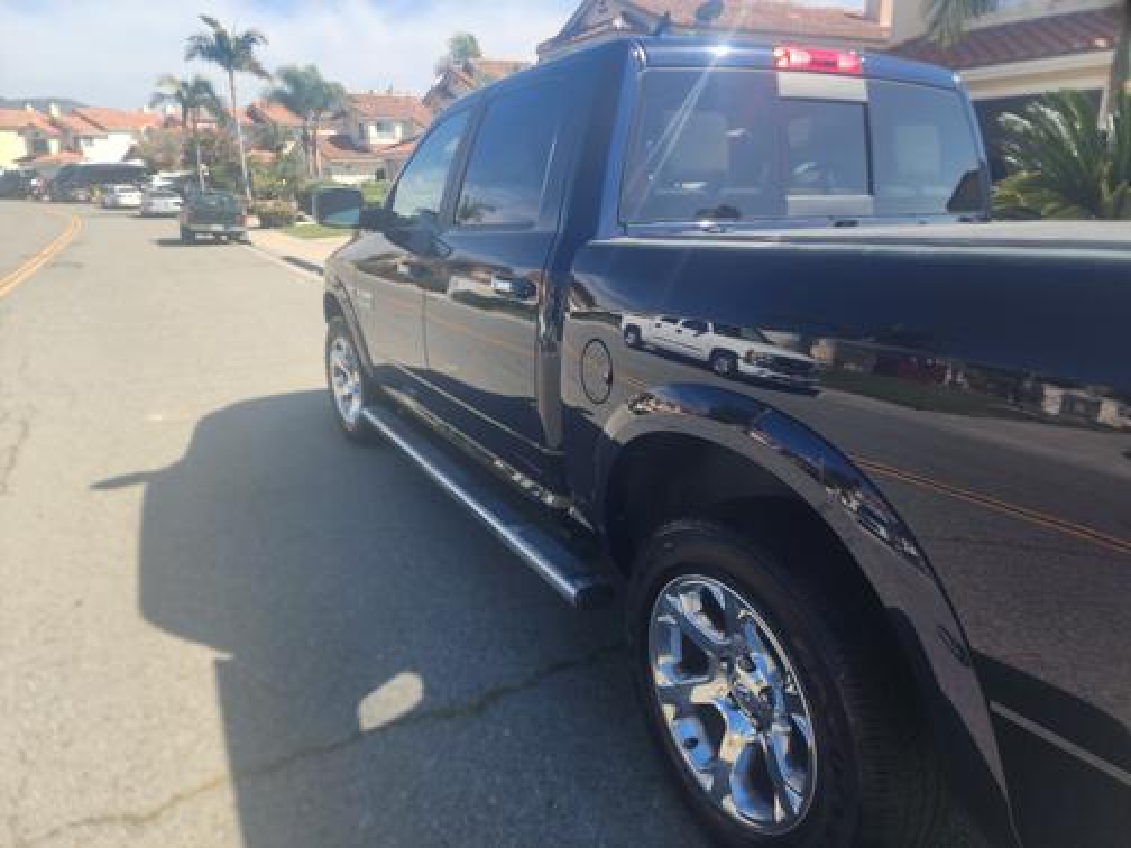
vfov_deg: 58.9
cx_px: 566
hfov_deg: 73.9
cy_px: 424
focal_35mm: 23
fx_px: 751
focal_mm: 6.4
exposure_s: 1/412
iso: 12
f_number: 1.8
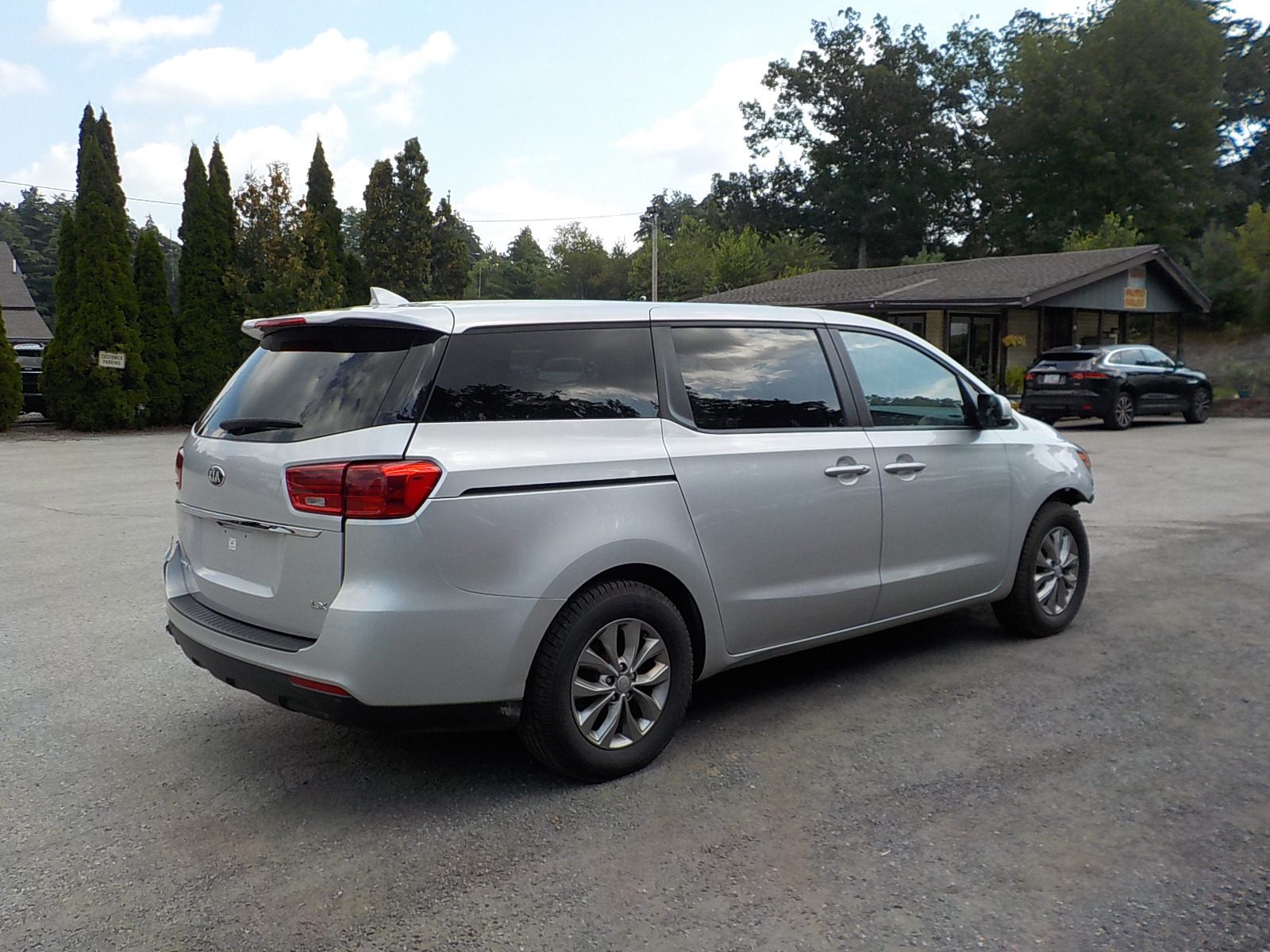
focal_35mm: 30
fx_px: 1101
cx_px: 635
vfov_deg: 46.8
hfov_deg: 60.0
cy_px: 476
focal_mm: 4.1
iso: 125
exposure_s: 1/800
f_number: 3.3
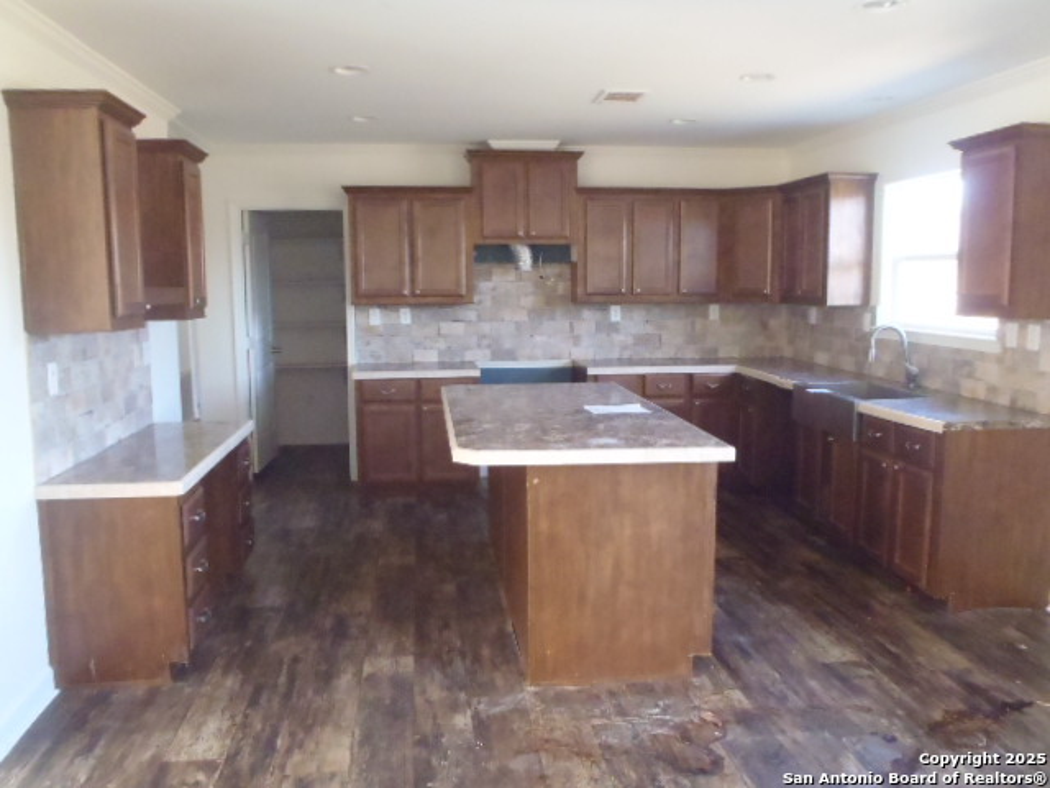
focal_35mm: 28
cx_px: 525
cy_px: 394
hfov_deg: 63.4
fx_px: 849
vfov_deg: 49.7
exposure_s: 1/30
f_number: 3.9
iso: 800
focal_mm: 5
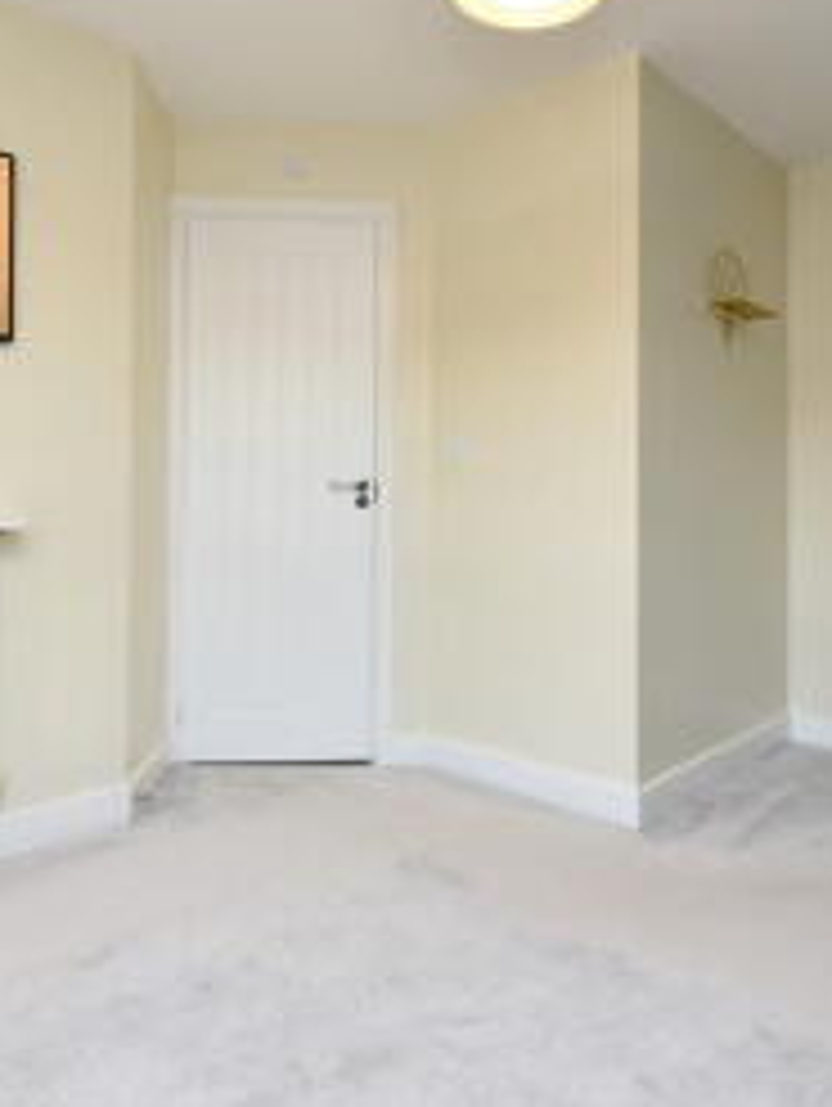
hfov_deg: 53.1
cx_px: 418
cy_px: 466
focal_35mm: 26
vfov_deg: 66.8
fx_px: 832
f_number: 4.5
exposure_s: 1/80
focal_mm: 14
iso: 800
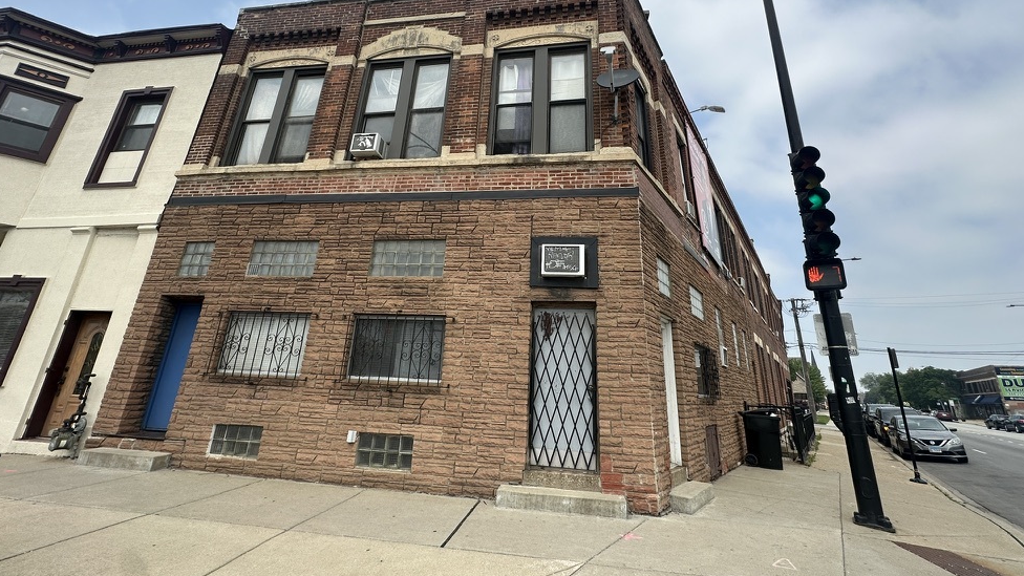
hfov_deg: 99.4
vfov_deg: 66.5
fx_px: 434
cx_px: 510
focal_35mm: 16
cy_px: 233
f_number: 2.2
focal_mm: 2.22
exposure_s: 1/1667
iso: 50
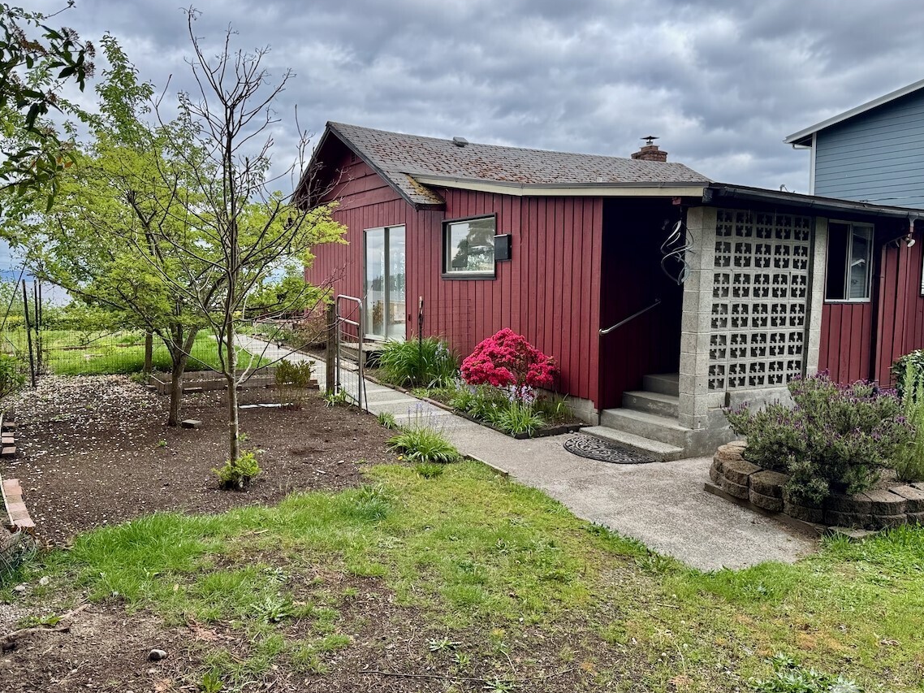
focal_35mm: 27
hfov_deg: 65.3
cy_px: 339
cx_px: 480
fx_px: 721
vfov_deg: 51.3
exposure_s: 1/1151
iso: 80
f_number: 1.78
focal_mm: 6.76
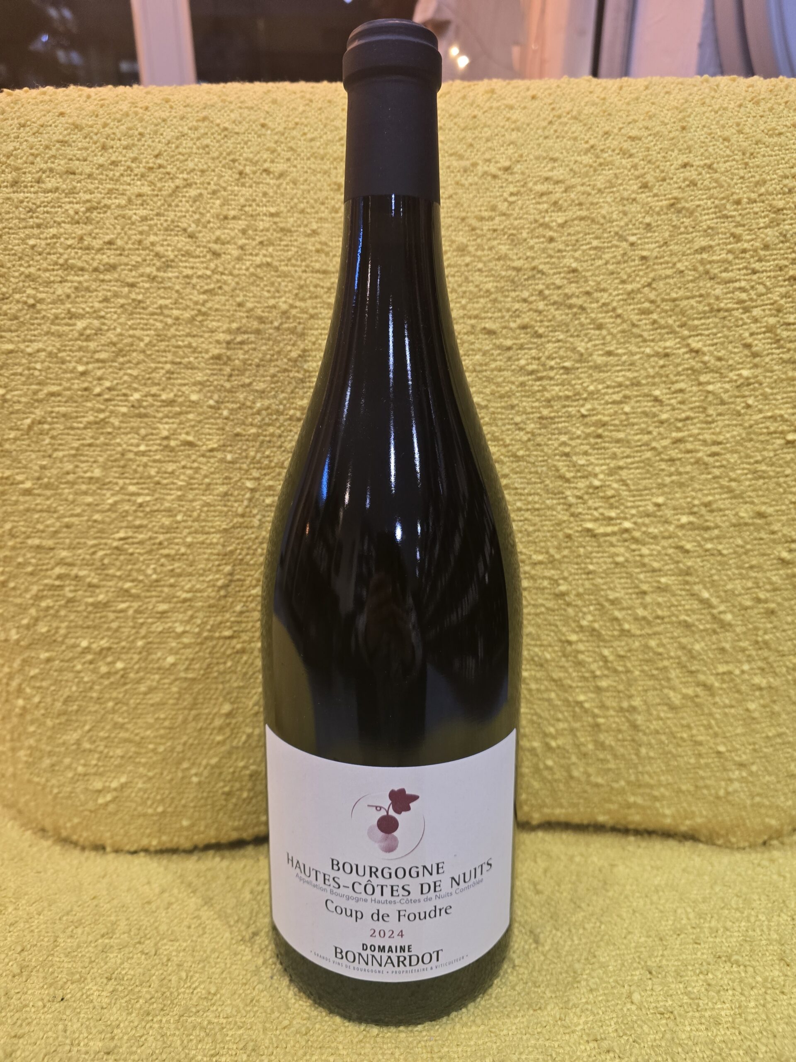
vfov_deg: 73.9
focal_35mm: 23
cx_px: 398
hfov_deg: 58.9
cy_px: 531
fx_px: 705
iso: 320
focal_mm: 6.3
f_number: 1.7
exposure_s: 1/100
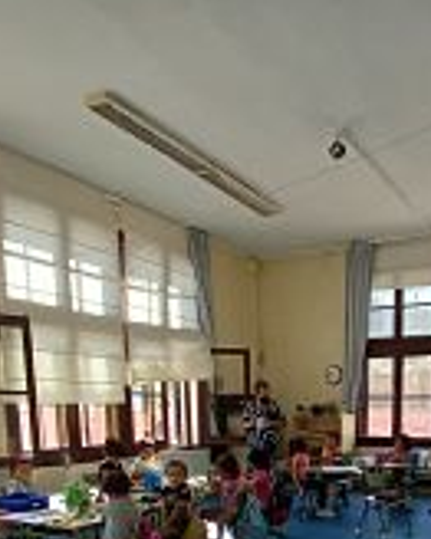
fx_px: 495
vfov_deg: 51.9
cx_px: 316
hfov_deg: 45.7
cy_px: 463
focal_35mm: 31
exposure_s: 1/100
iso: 64
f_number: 2.2
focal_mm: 1.13
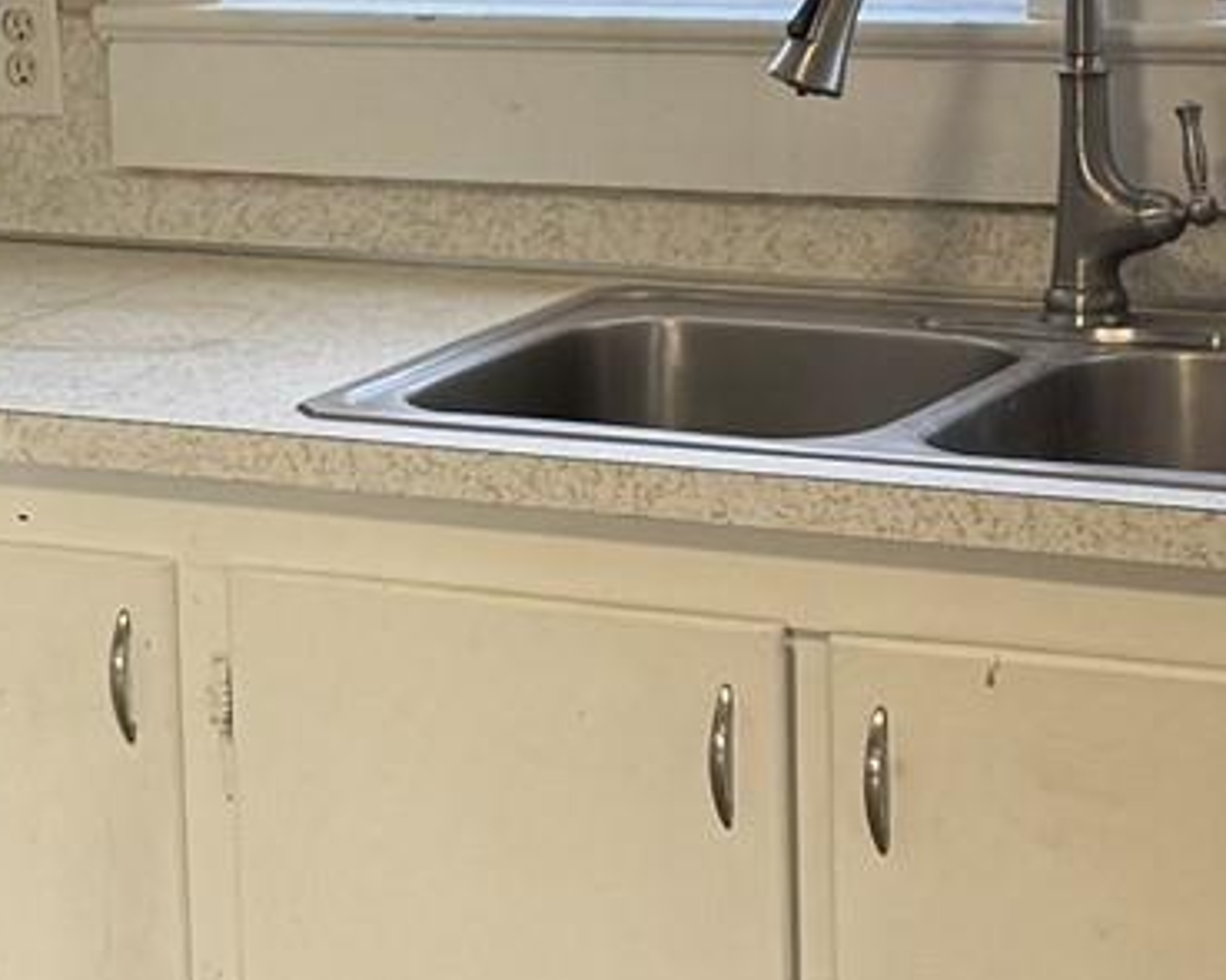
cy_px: 312
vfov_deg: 11.8
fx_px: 4716
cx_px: -256
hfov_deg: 14.3
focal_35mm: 130
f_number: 1.78
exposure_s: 1/121
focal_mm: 6.76
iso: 100
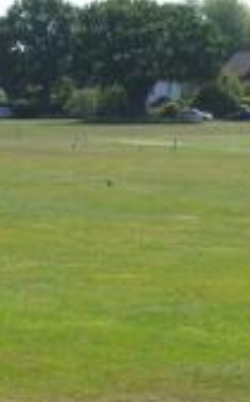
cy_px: 253
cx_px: 249
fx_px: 1445
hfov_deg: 9.8
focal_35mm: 132
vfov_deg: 15.8
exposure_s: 1/320
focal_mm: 18
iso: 100
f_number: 9
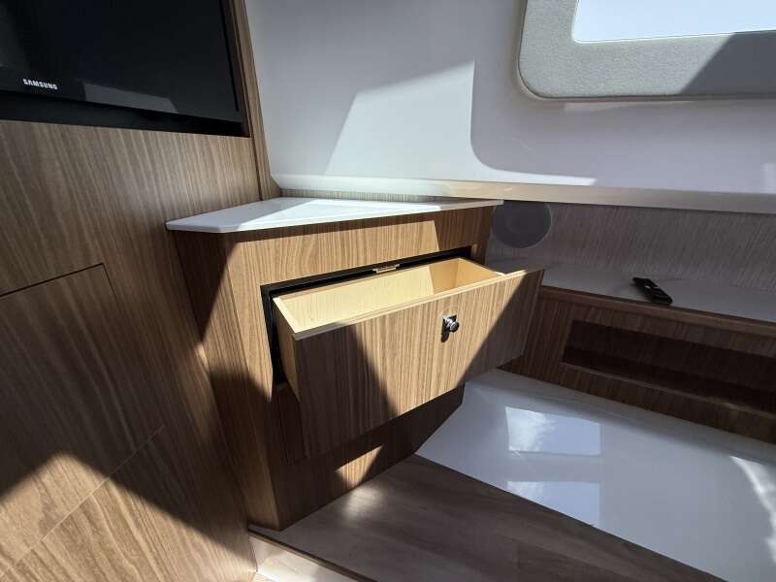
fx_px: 314
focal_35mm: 14
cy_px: 291
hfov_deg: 102.1
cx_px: 388
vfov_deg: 85.7
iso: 100
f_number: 2.2
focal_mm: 2.22
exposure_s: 1/99
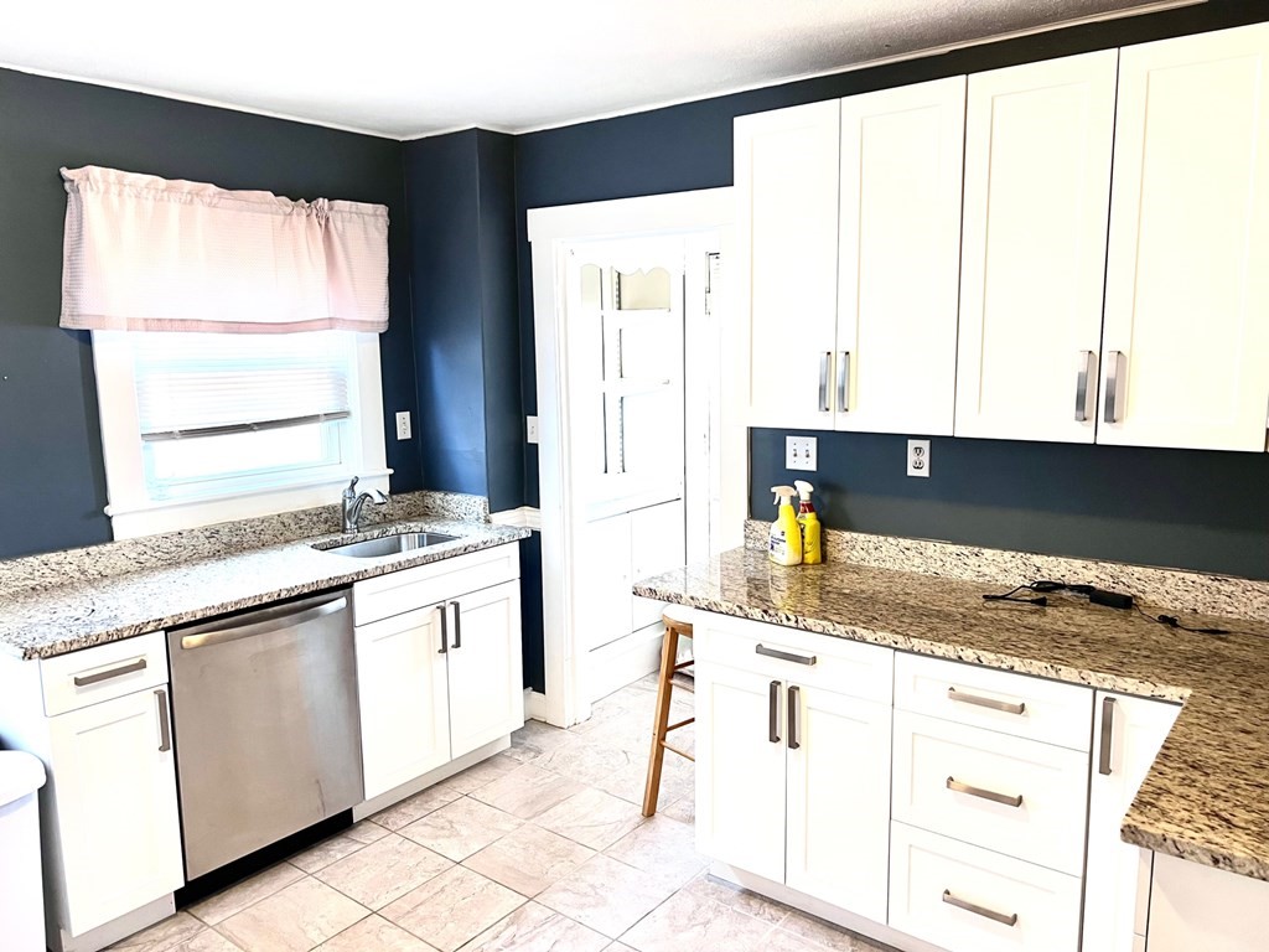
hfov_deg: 67.3
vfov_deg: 53.1
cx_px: 634
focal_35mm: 26
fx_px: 953
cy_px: 476
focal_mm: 5.7
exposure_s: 1/60
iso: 125
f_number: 1.5
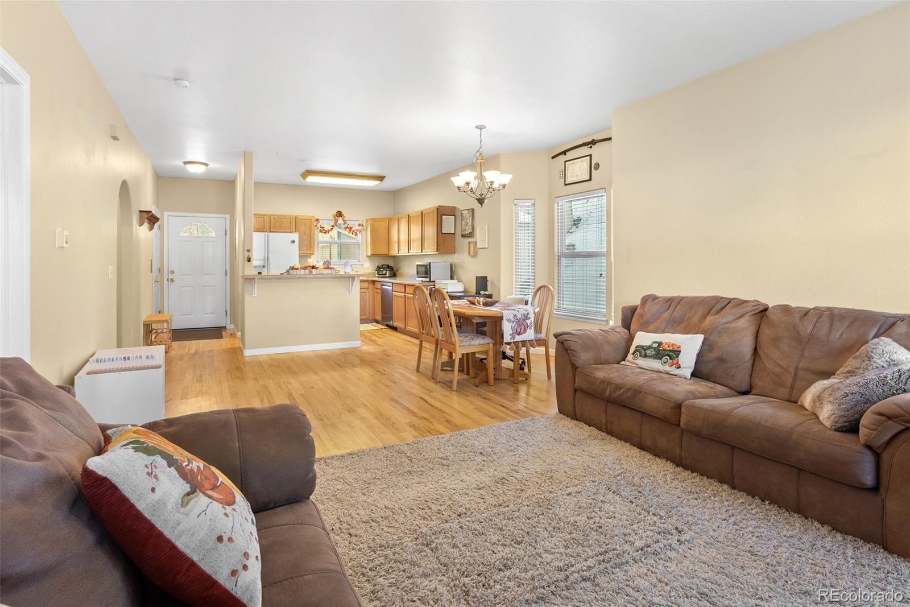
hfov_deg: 93.3
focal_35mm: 17
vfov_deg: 70.5
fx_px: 430
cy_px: 304
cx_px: 455
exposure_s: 1/1.25
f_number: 9
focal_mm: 17
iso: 500
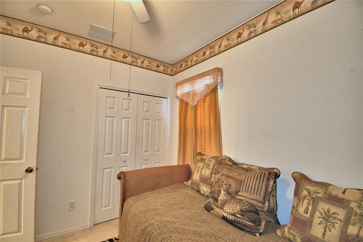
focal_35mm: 15
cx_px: 182
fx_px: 151
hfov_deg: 100.4
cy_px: 121
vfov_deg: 77.3
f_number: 4.5
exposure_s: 1/30
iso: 1000
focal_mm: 10
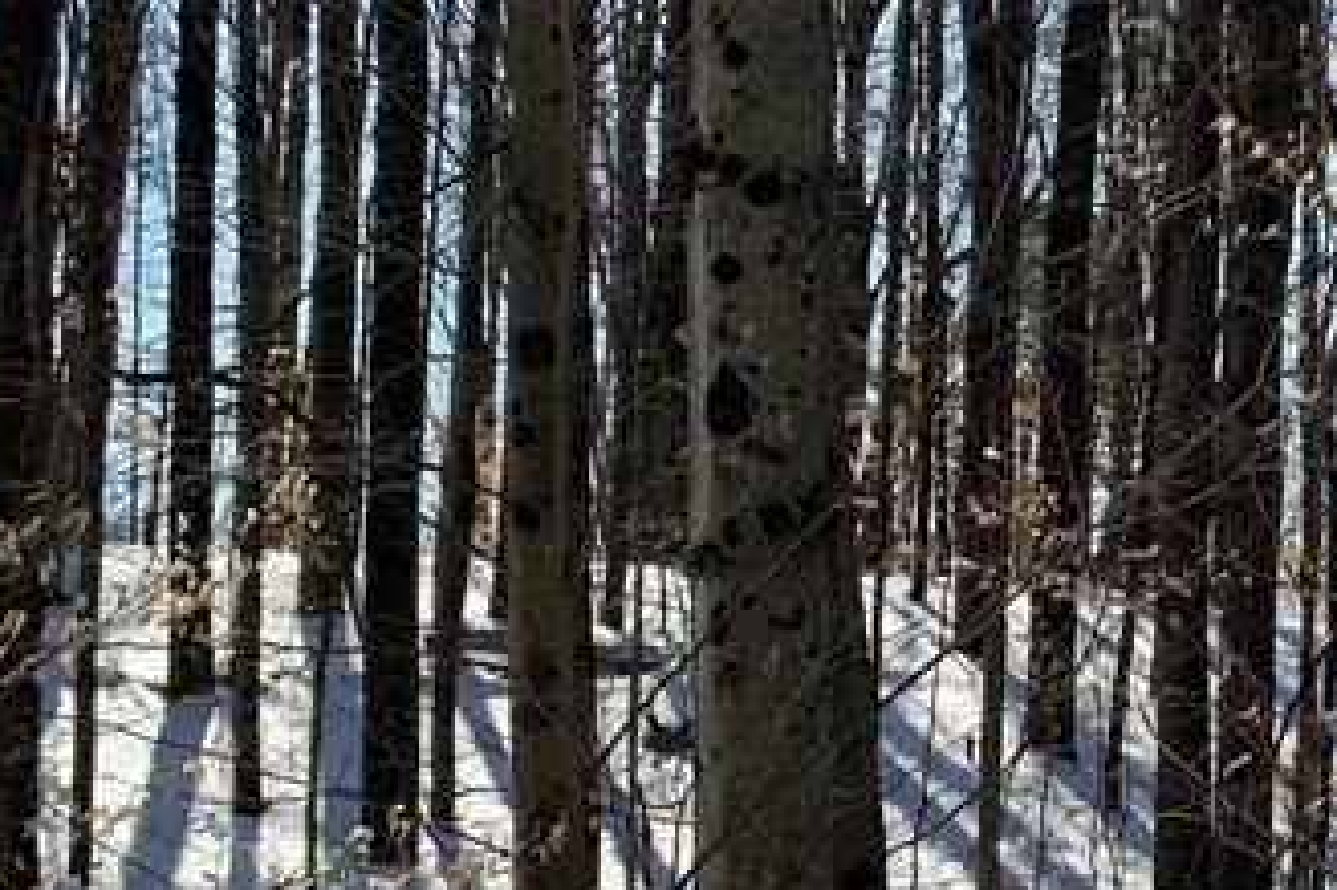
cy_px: 675
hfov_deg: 21.3
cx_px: 1126
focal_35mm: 94
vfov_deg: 14.5
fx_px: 3489
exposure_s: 1/1848
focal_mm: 3
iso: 16
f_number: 1.8
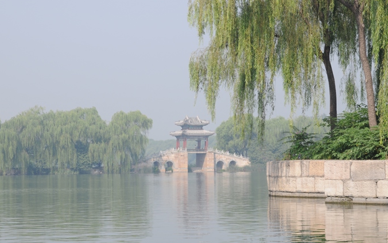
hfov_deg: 17.5
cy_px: 117
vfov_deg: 11.0
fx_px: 1258
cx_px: 196
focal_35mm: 119
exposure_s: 1/250
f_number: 8
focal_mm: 70
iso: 200
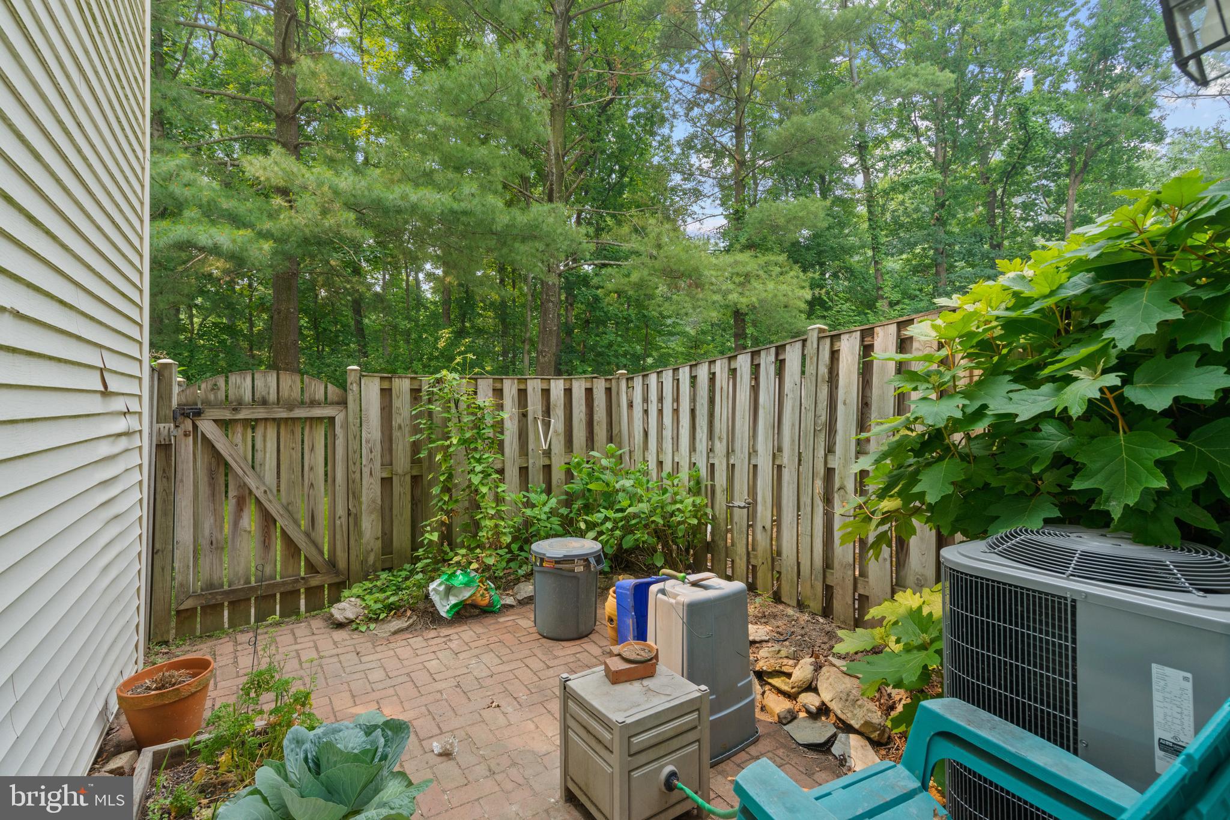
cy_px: 410
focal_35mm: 16
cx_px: 615
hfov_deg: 96.7
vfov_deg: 73.7
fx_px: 547
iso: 640
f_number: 9
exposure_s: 1/60
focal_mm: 16
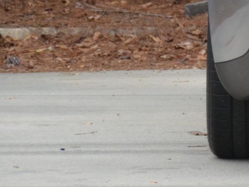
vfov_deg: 2.5
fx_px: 4361
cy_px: -94
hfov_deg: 3.2
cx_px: 544
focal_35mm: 606
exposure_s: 1/500
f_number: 5.3
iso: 1400
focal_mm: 90
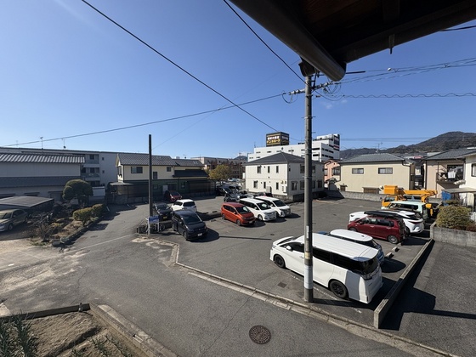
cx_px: 238
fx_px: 193
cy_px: 178
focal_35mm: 14
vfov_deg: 85.7
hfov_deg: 102.1
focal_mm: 2.22
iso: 50
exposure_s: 1/2674
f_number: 2.2
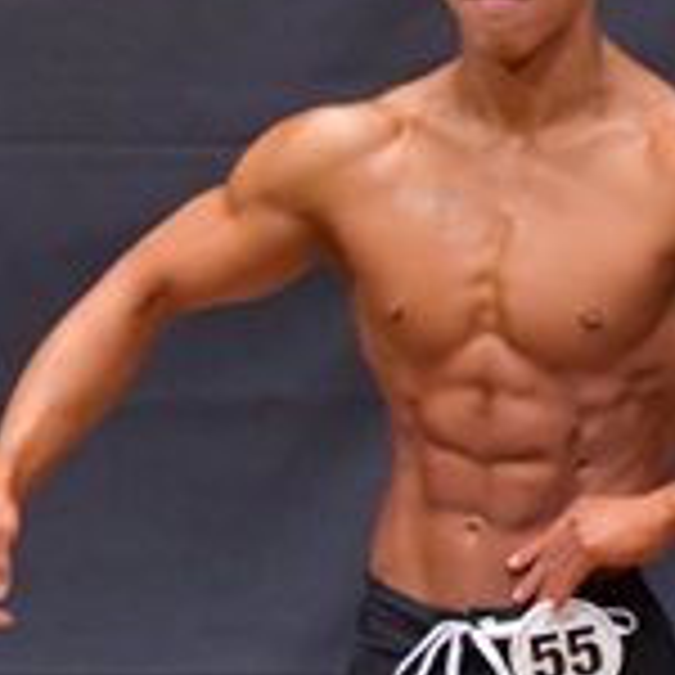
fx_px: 26099
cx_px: 479
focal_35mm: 1183
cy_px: 666
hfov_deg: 1.5
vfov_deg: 1.5
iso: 6400
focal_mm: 180
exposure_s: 1/400
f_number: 5.6
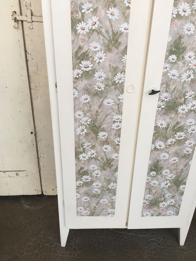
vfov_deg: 61.7
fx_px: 219
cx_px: 98
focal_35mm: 29
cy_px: 130
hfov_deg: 48.2
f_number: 2.2
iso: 25
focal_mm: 4.15
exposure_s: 1/50
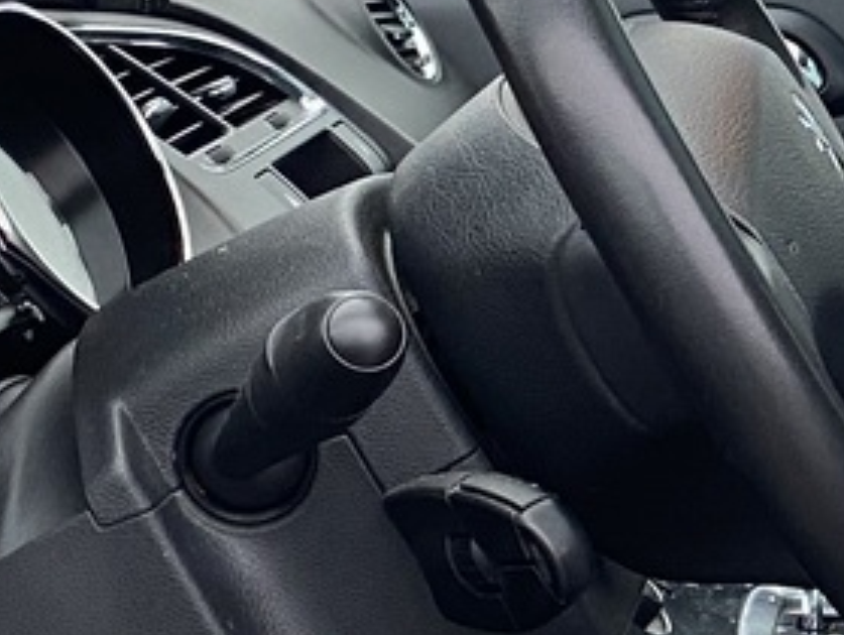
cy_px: 327
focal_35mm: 134
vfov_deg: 11.1
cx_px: 1322
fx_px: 3271
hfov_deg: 13.7
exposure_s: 1/63
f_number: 1.8
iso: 125
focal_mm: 4.25
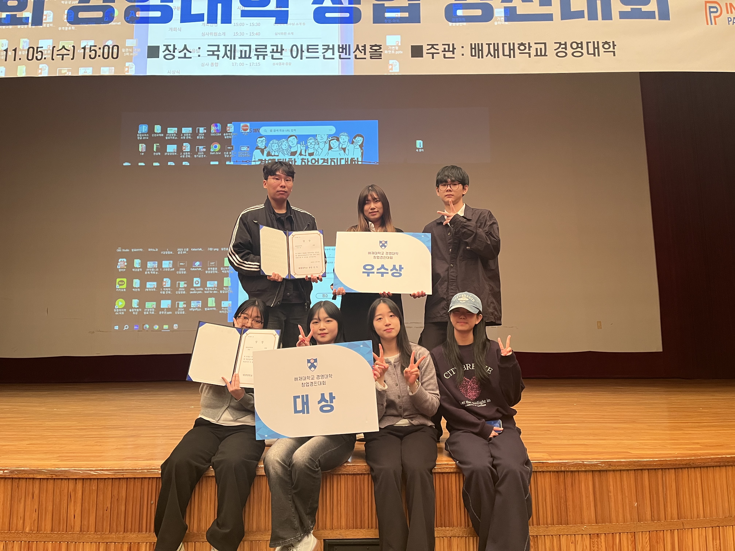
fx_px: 552
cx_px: 368
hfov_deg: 67.3
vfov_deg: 53.1
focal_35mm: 26
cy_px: 276
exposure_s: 1/60
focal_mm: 5.1
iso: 250
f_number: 1.6
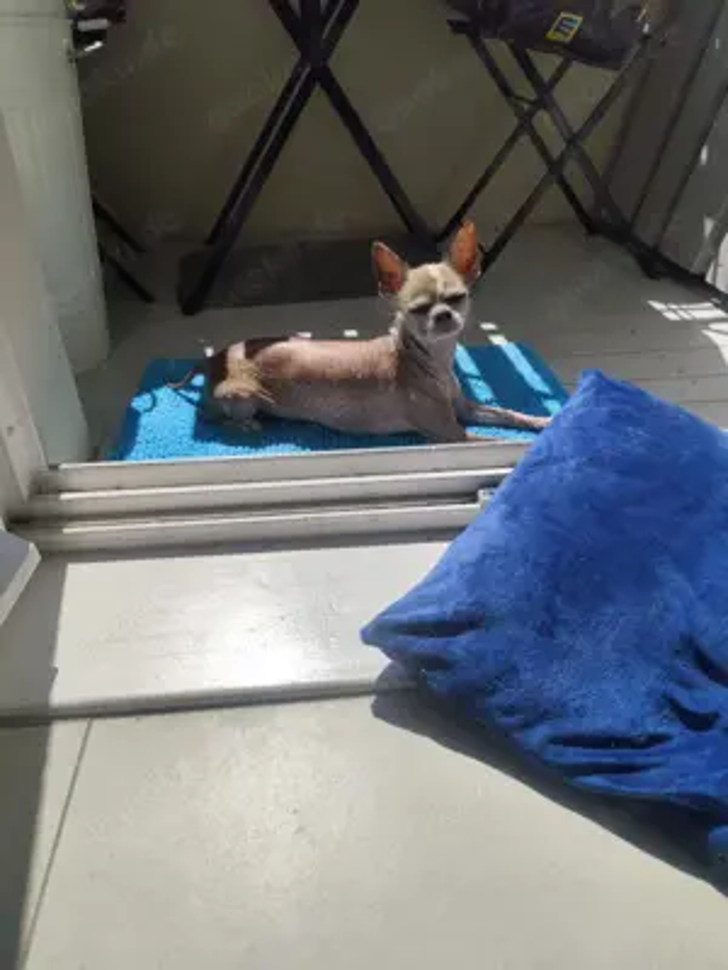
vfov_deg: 73.9
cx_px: 364
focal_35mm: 23
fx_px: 645
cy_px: 485
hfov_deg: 58.9
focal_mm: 6.19
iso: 50
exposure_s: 1/3157
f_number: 1.65
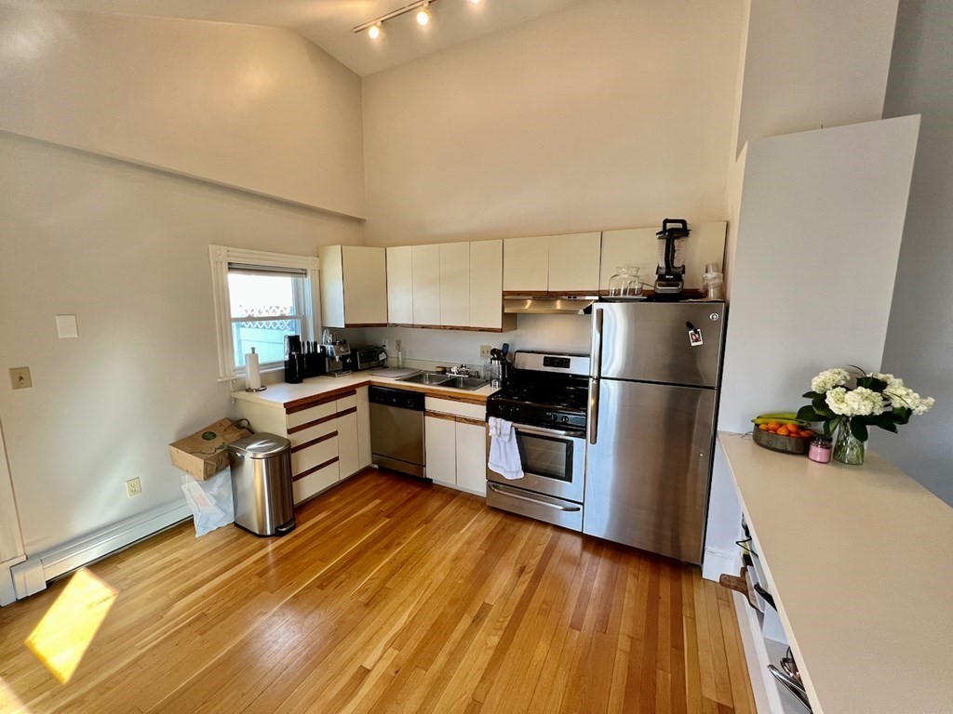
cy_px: 357
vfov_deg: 89.9
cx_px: 476
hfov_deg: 106.2
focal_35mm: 13
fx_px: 358
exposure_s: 1/120
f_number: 1.8
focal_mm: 1.57
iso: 125
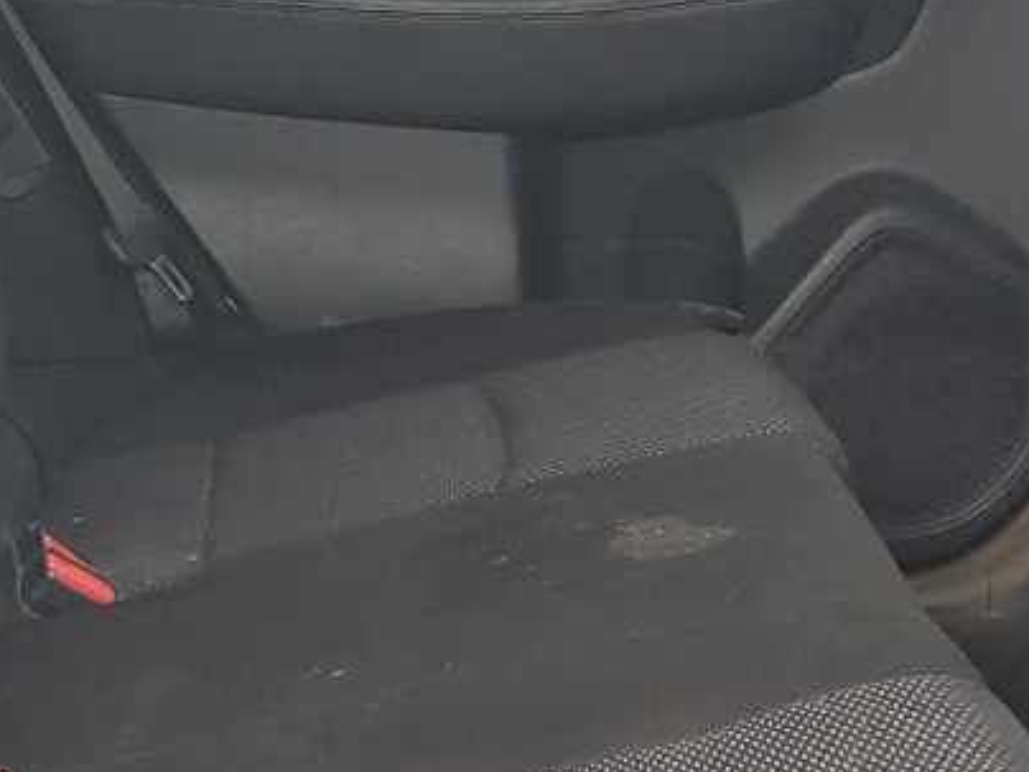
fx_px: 3062
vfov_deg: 14.3
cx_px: 481
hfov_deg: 19.1
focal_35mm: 103
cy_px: 214
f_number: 1.5
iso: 71
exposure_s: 1/120
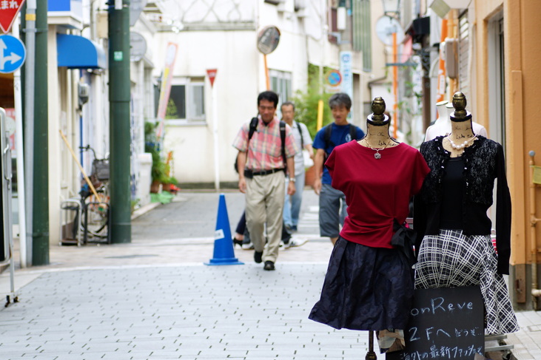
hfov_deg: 10.9
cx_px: 366
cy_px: 187
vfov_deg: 7.3
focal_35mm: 189
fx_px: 2839
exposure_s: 1/50
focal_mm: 90
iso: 100
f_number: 4
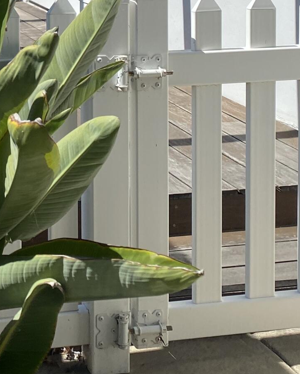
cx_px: -67
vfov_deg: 21.5
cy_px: -45
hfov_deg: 17.4
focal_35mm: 84
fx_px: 932
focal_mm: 4.25
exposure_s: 1/3300
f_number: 1.8
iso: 32
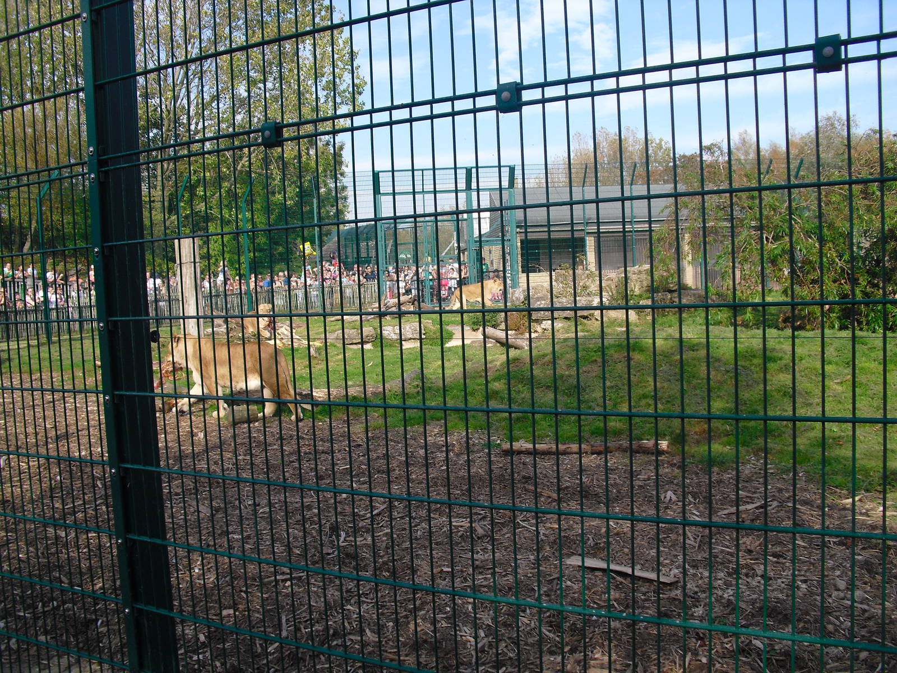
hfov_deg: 51.4
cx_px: 448
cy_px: 336
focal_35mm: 36
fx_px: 933
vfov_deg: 39.7
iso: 100
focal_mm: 6.3
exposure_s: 1/100
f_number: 7.8
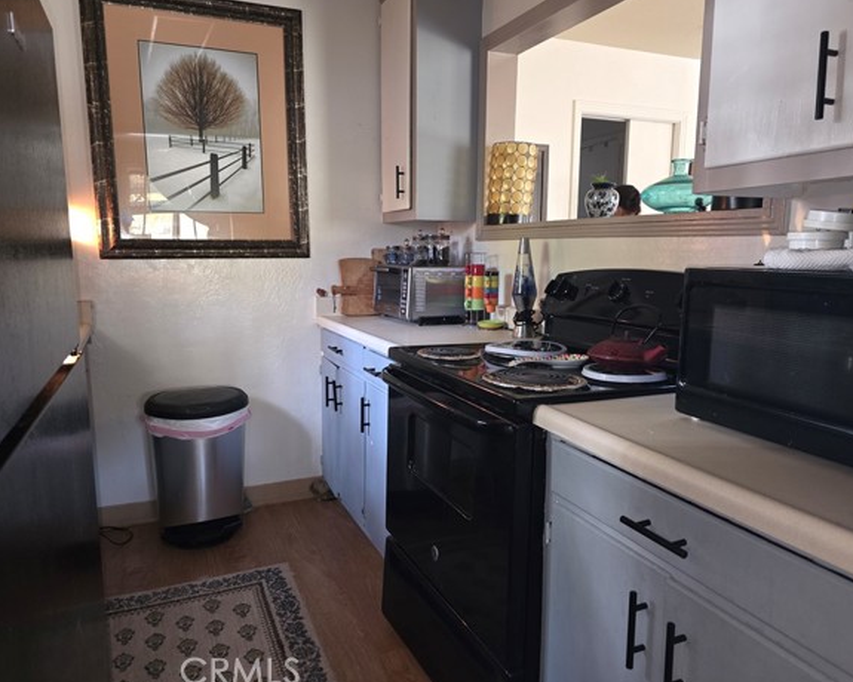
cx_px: 418
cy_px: 337
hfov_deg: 68.1
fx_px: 631
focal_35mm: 25
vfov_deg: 56.8
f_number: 1.7
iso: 1250
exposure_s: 1/12
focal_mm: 6.3
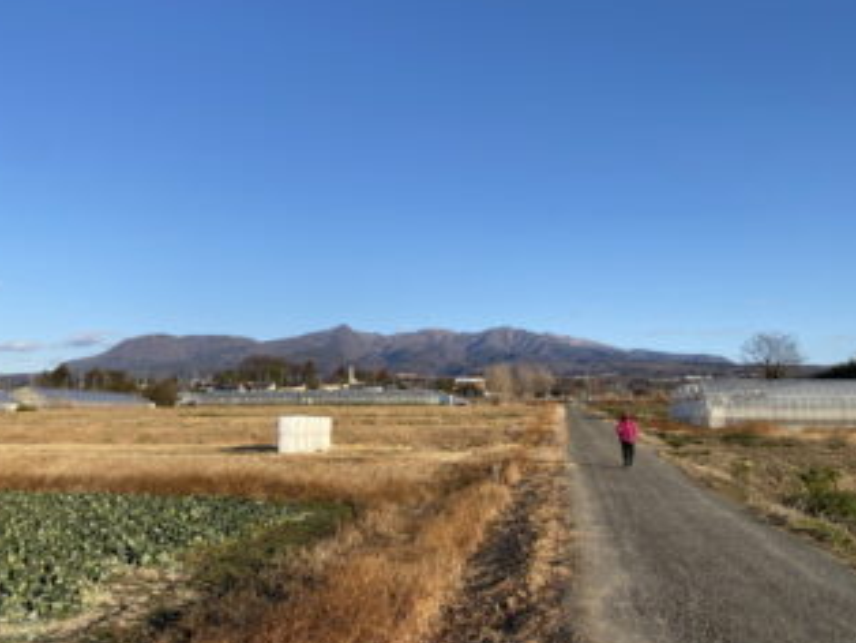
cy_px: 282
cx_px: 383
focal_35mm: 31
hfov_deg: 58.2
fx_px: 767
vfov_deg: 45.4
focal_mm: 4.25
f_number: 1.8
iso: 32
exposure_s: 1/2410
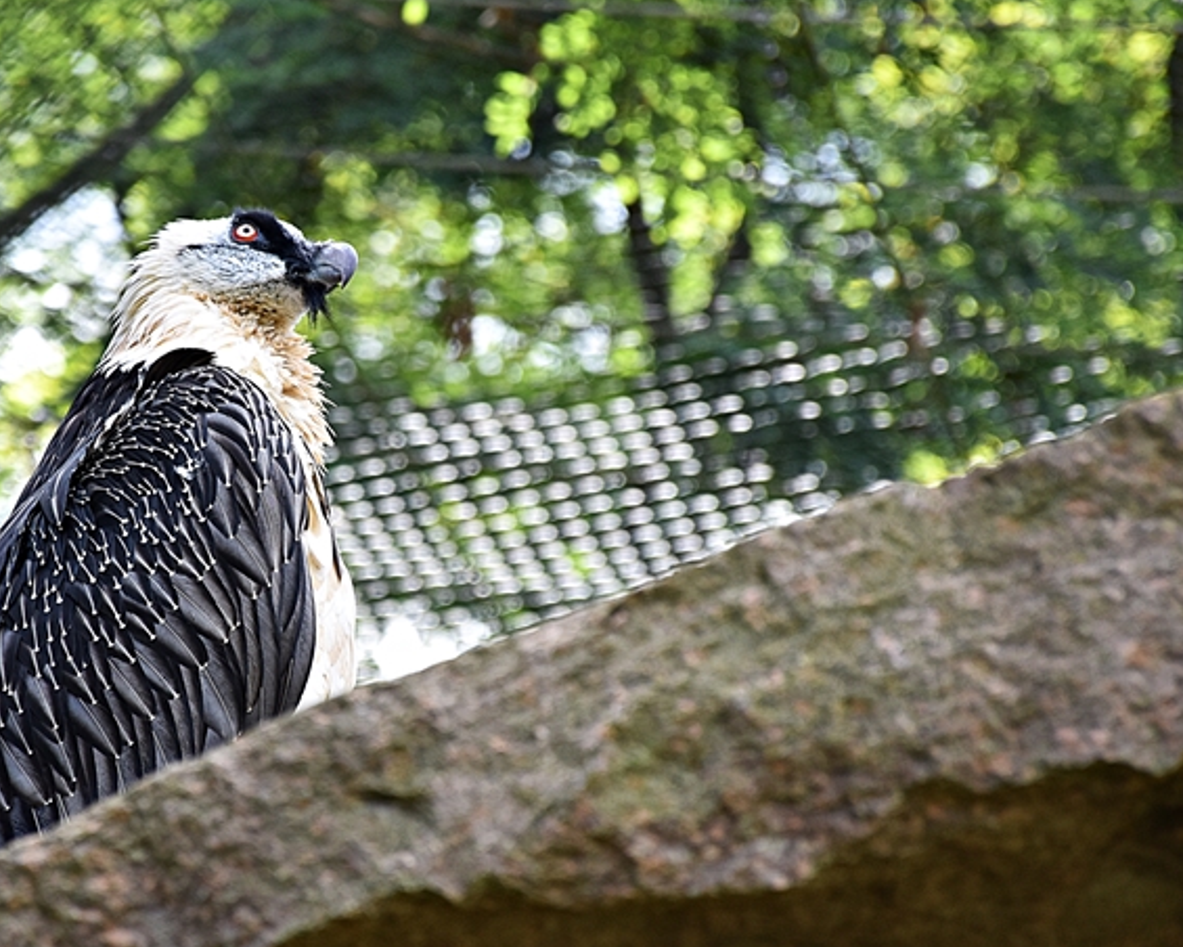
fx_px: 12499
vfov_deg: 4.3
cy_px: 395
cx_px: 258
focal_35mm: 357
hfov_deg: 5.4
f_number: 5.6
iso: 400
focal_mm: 140
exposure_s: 1/250
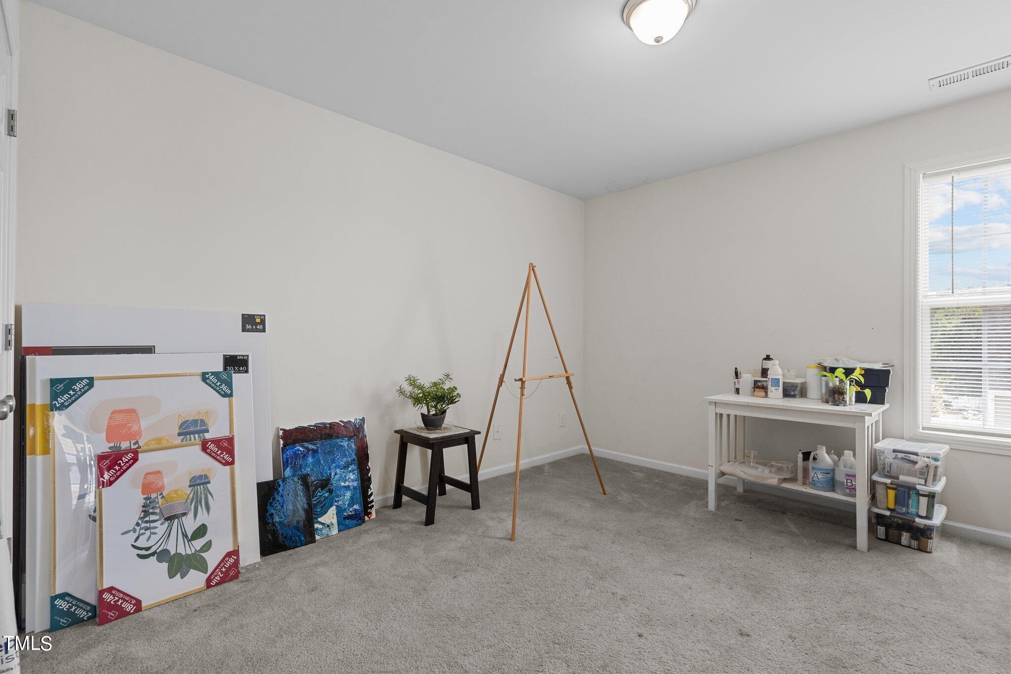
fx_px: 449
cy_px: 337
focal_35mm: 16
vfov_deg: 73.7
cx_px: 506
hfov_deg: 96.7
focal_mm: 16
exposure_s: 1/1.43
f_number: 8
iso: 400
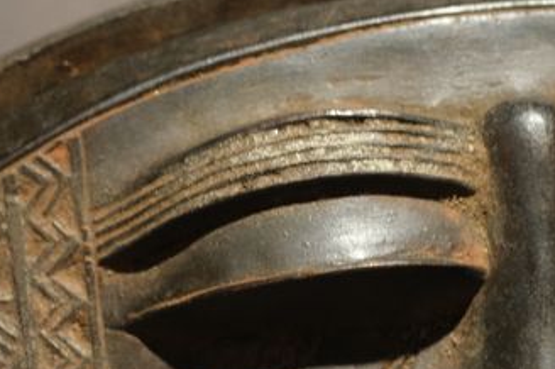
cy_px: 476
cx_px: 548
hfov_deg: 6.0
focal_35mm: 345
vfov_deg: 4.0
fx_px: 5313
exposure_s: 1/56
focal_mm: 60
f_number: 4
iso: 800
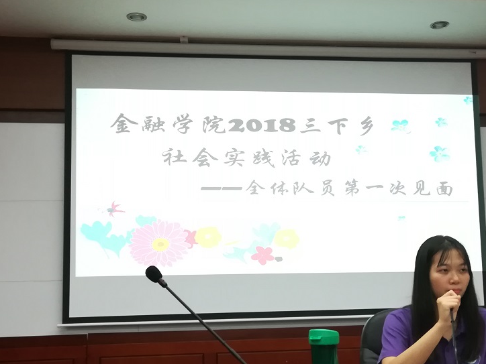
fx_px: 646
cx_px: 289
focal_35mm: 46
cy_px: 221
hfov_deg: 41.1
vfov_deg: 31.4
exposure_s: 1/33.3
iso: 320
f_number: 2.2
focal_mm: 3.83
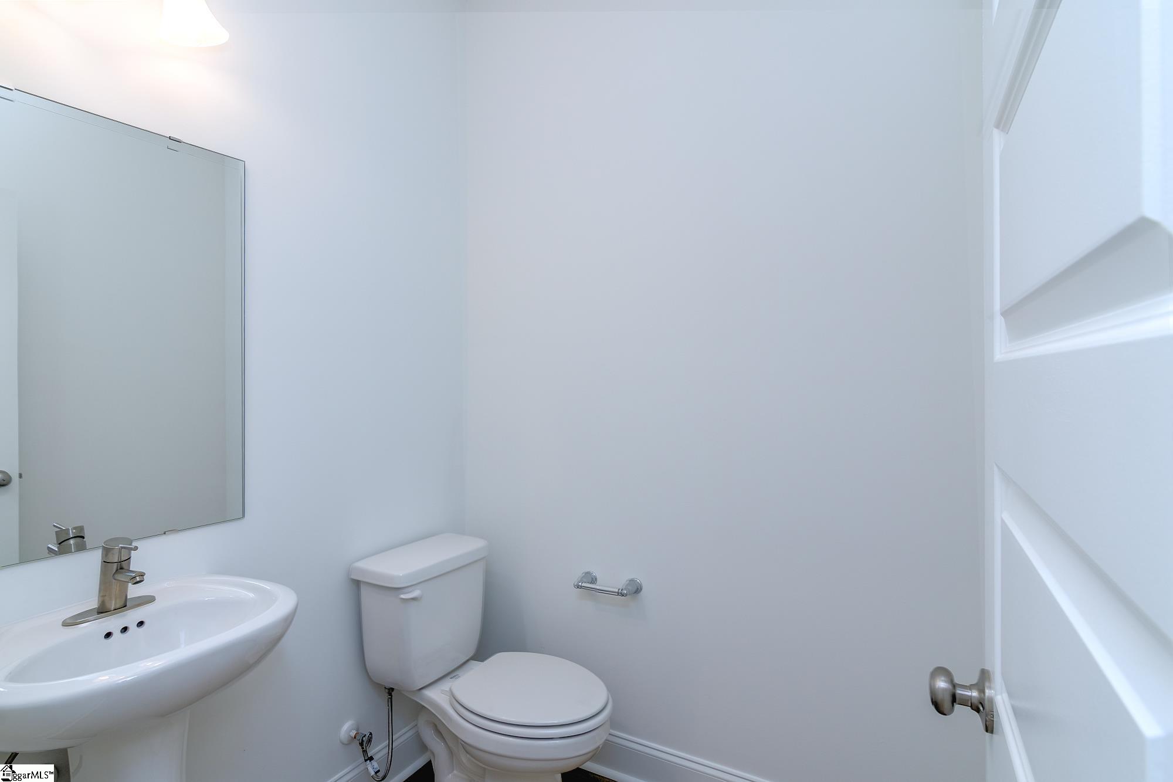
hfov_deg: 96.7
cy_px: 391
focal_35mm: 16
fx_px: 521
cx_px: 586
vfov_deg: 73.7
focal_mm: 11
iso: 320
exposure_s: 1/125
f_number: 7.1
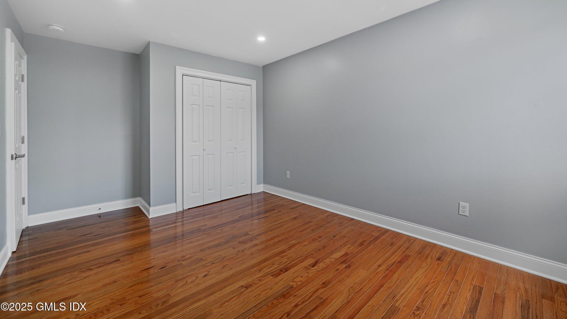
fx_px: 225
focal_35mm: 15
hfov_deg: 103.0
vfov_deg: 69.9
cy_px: 131
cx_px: 289
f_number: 8
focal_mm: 14
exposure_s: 1/40
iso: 800
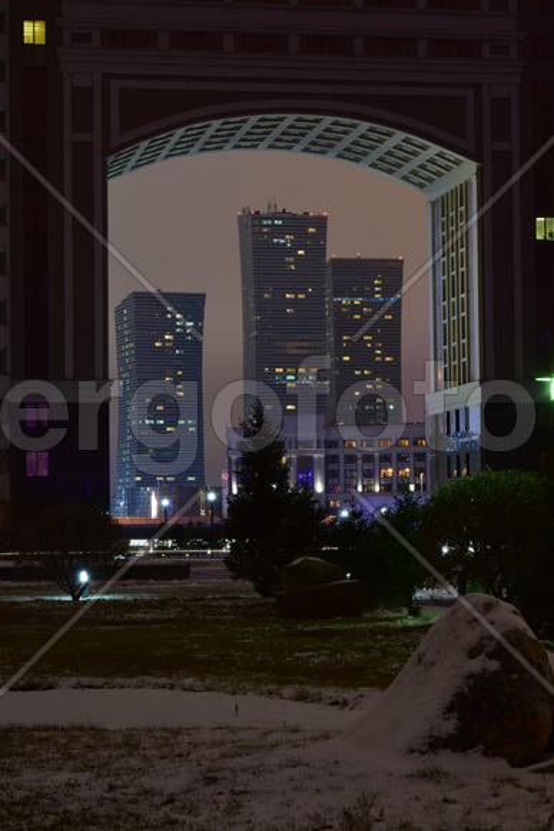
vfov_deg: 21.9
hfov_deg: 14.7
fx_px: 2145
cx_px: 277
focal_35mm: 93
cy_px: 416
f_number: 11
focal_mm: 62
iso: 100
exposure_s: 6
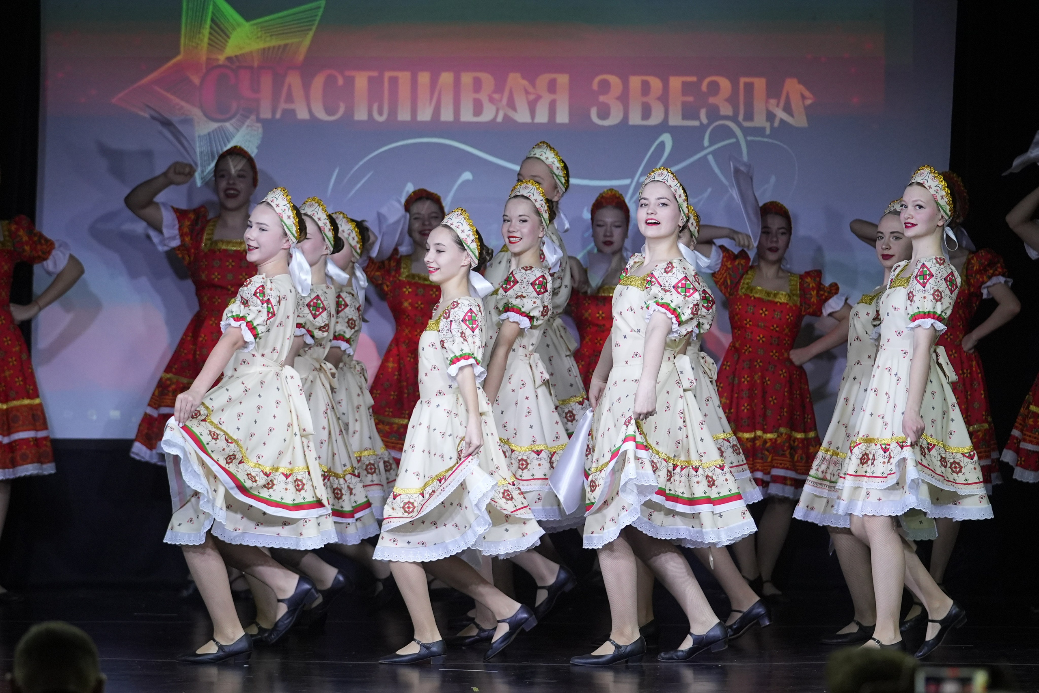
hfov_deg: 11.2
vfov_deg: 7.5
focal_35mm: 184
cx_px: 520
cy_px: 346
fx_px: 5310
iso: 2000
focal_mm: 123
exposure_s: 1/400
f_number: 2.8
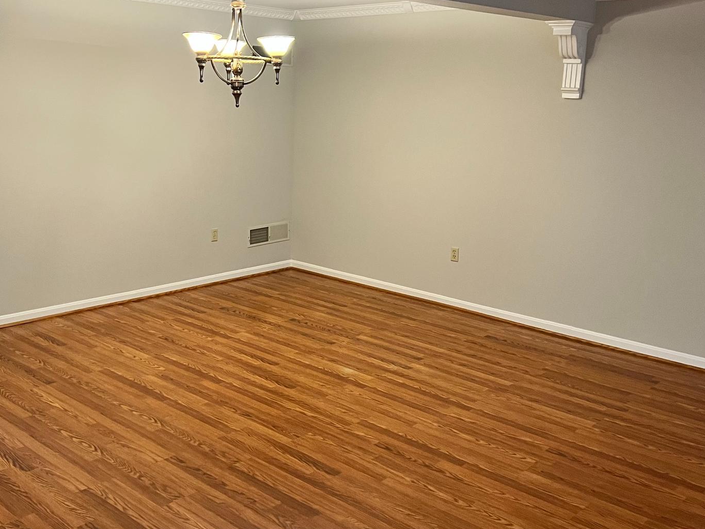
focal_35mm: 39
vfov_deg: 36.6
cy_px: 196
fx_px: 794
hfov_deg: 47.7
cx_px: 305
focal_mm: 5.7
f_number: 1.5
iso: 250
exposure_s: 1/60
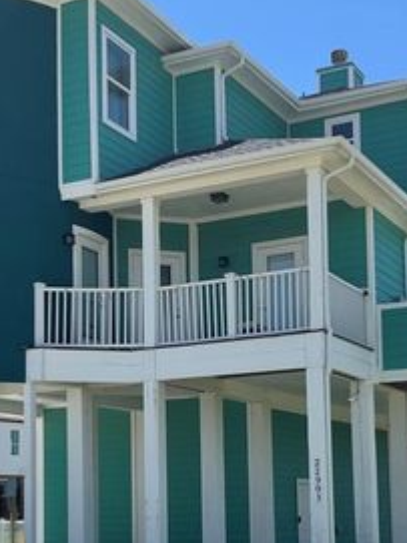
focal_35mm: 64
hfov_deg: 22.9
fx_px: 1004
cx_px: 239
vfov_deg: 29.6
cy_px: 428
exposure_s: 1/3509
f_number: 1.6
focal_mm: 4.2
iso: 32
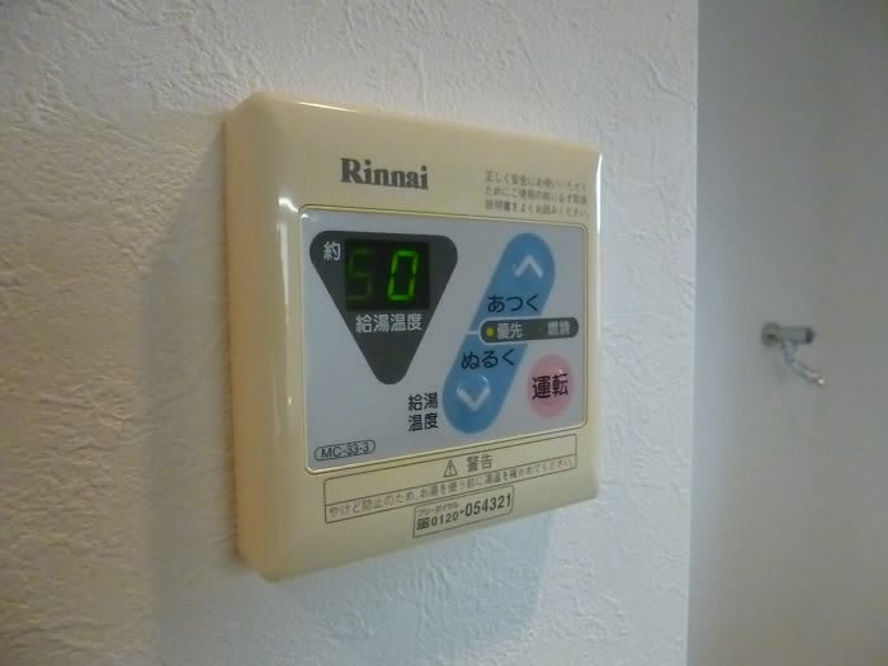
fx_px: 641
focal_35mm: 25
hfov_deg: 69.4
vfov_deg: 54.9
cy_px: 333
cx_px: 444
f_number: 3.1
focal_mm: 4.5
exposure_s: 1/400
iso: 1600
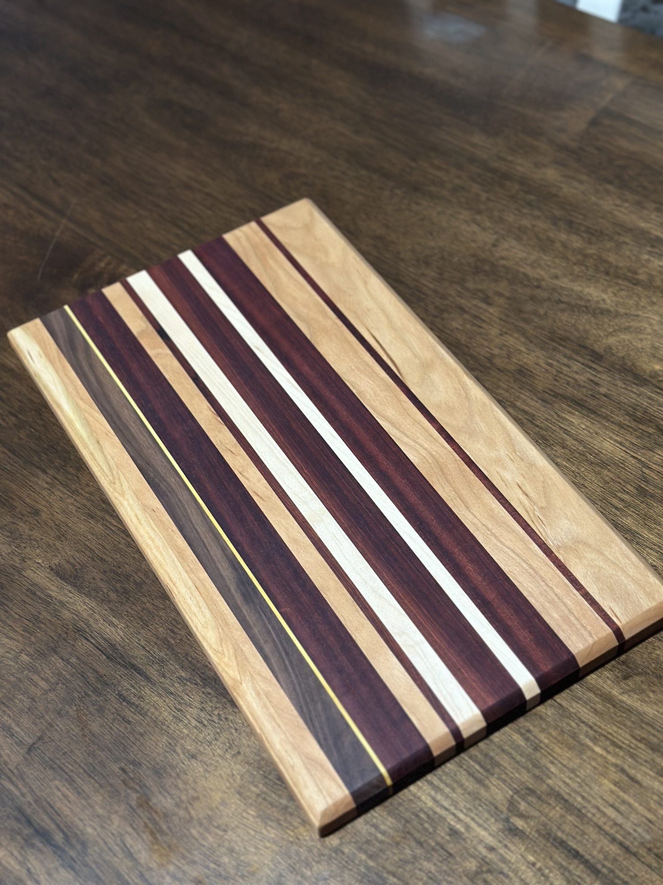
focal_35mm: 48
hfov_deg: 30.3
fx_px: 1226
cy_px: 442
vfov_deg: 39.7
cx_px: 332
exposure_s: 1/40
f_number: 1.78
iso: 400
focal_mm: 6.86
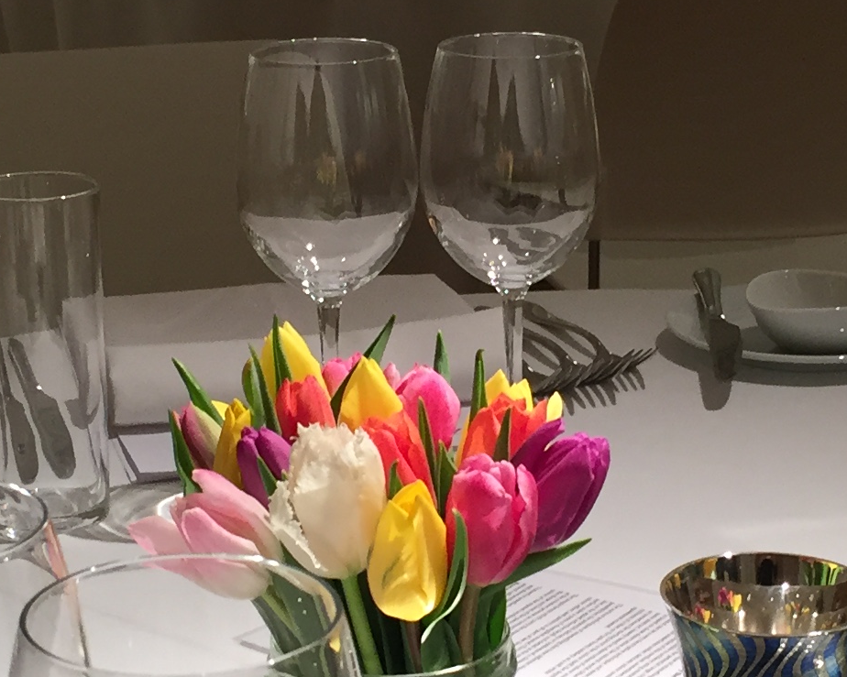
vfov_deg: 15.4
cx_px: 474
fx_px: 2507
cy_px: 384
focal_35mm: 100
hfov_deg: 19.2
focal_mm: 4.15
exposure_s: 1/33
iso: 32
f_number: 2.2
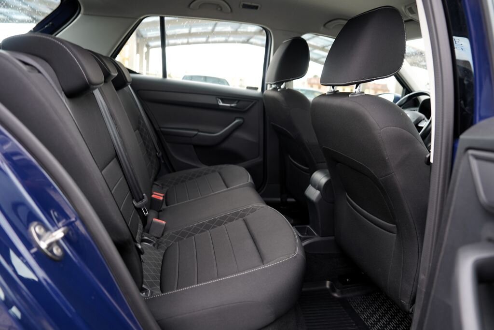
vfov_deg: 53.1
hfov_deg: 73.7
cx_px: 247
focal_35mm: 24
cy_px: 165
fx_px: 329
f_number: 3.2
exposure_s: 1/40
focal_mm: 24
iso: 100
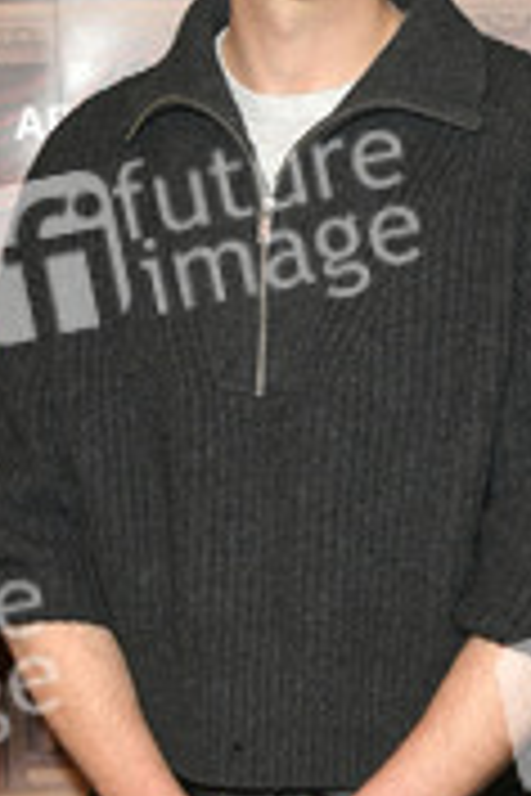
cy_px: 463
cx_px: 320
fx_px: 1903
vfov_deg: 23.6
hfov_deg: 15.9
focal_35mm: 86
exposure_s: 1/125
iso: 2000
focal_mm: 38
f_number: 5.6
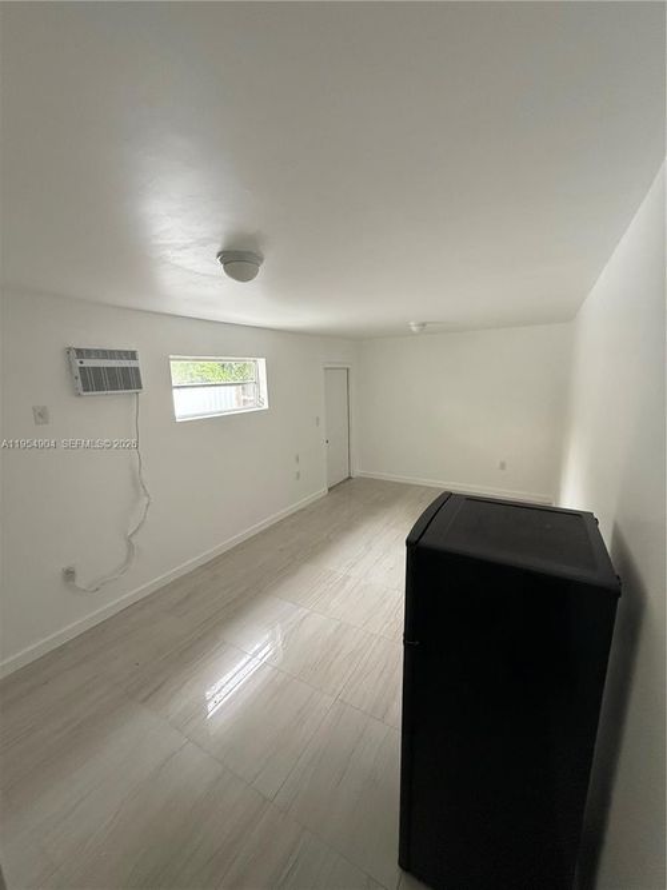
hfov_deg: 85.7
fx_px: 360
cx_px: 334
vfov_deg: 102.1
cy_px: 445
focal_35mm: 14
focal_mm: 2.22
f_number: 2.2
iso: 320
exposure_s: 1/99
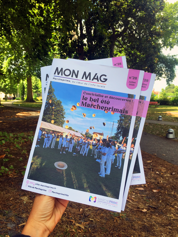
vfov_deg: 61.7
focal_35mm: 29
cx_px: 89
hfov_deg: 48.2
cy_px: 118
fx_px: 199
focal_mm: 4.15
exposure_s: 1/523
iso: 25
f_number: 2.2
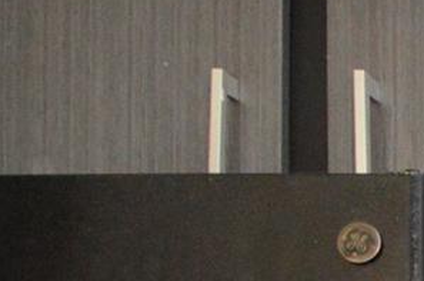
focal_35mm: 97
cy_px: 628
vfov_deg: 11.9
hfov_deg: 13.1
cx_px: 1118
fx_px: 1141
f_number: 4
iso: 3200
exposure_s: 1/60
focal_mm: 12
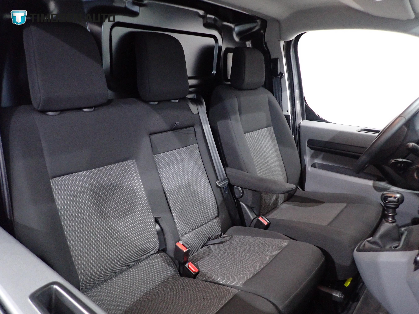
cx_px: 210
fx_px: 303
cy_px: 157
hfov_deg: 69.4
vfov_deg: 54.9
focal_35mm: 25
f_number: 2
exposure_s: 1/30
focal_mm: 4.5
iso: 800
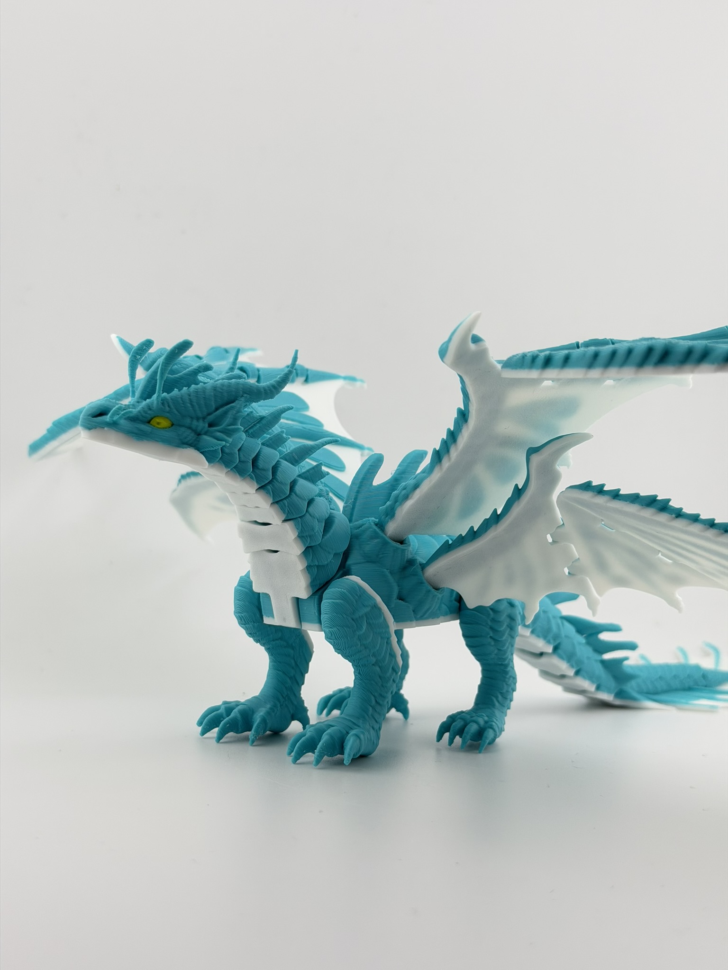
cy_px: 485
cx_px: 364
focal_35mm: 48
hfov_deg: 30.3
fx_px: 1346
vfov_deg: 39.7
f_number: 1.78
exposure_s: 1/1838
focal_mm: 6.76
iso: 64
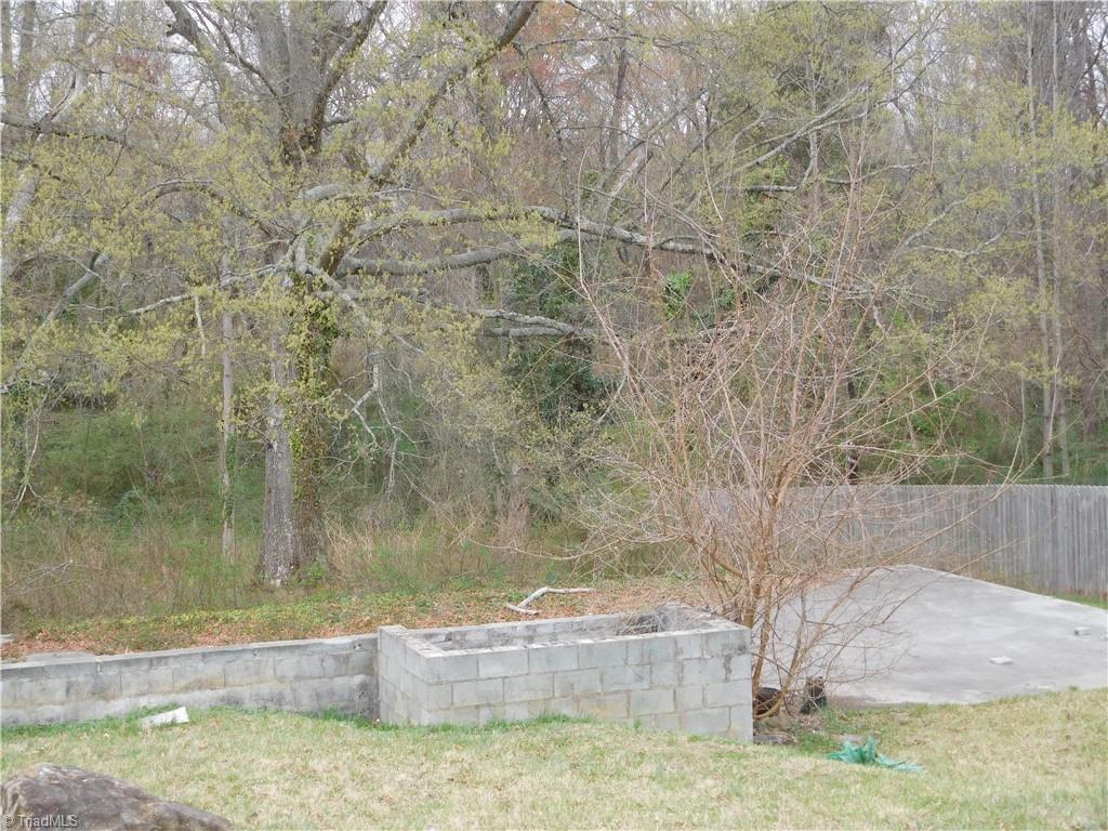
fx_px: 1760
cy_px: 416
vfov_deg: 26.6
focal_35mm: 55
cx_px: 554
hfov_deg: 34.9
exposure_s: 1/160
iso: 125
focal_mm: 9.8
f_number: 4.2
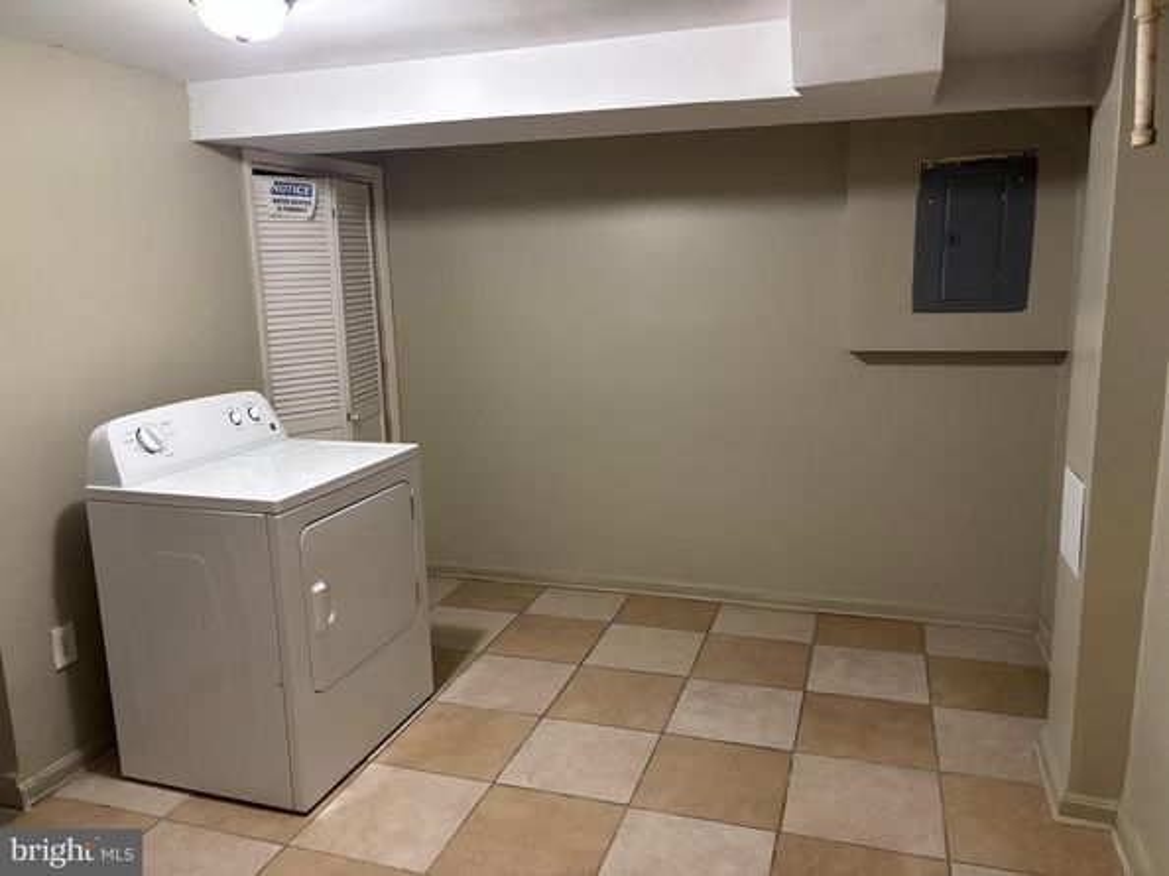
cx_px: 584
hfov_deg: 67.3
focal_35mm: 26
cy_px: 438
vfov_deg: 53.0
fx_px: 878
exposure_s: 1/40
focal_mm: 5.96
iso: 500
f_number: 1.6
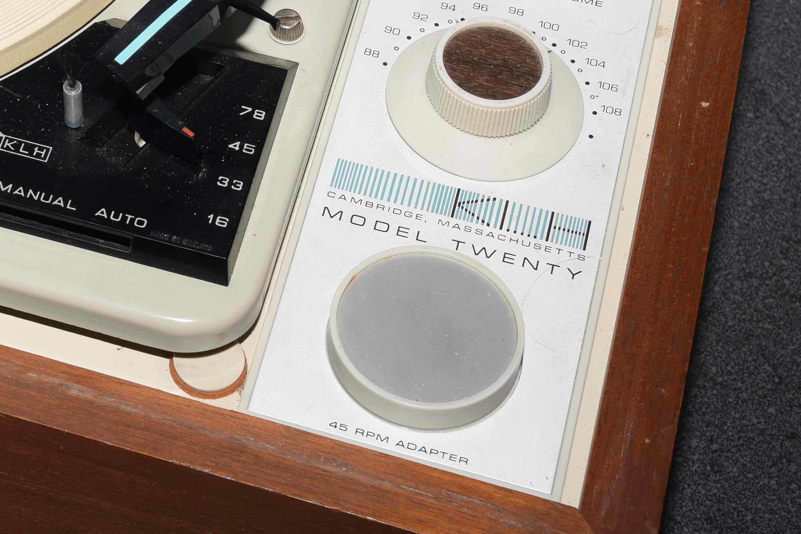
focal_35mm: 116
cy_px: -65
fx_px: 2581
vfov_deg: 11.6
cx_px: -109
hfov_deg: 17.0
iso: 100
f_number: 8
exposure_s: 1/60
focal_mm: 32
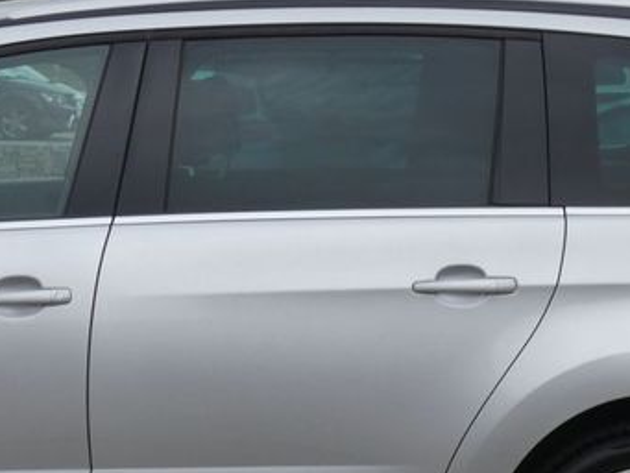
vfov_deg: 9.9
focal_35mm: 150
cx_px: 50
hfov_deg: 13.0
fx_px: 2731
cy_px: 286
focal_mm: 9
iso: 80
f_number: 5
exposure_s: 1/160
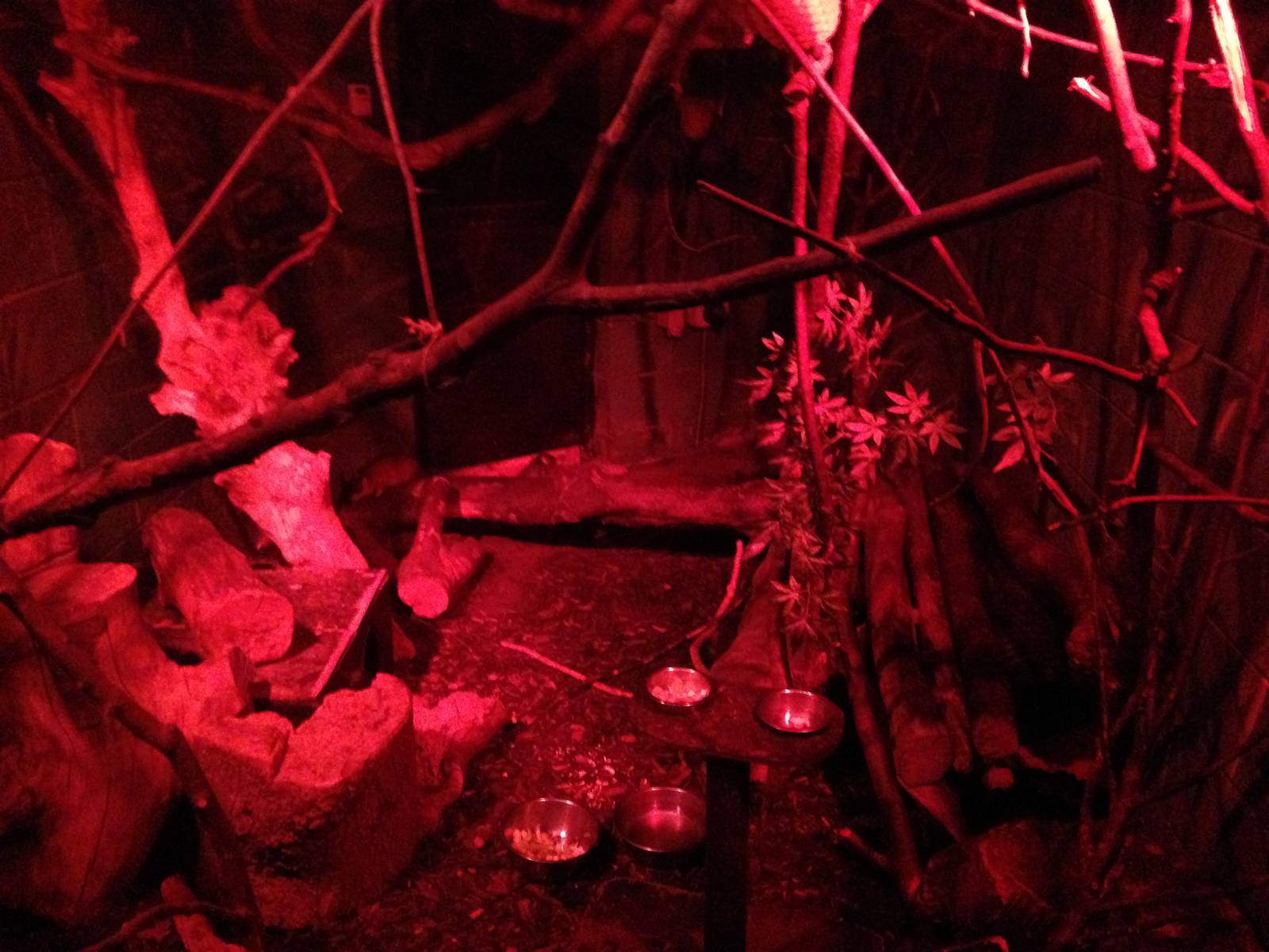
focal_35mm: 33
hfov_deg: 55.4
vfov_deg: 42.9
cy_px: 476
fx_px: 1210
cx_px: 634
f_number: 2.4
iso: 800
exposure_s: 1/15
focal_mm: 4.12
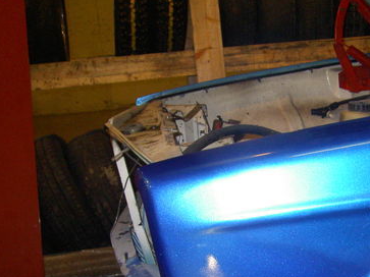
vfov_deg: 23.8
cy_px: 240
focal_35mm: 60
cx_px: 289
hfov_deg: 31.5
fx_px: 641
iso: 200
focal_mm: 5.6
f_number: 2.8
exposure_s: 1/60
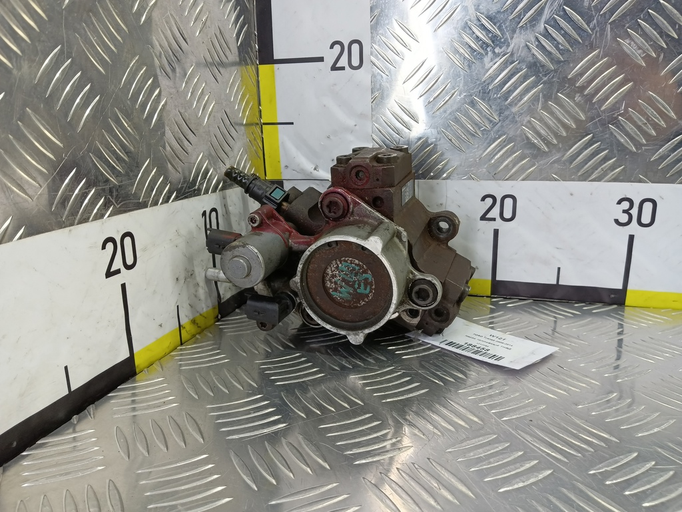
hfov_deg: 73.9
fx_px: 453
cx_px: 341
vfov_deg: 58.9
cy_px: 256
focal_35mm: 23
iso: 161
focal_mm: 4.11
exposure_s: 1/50
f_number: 1.6
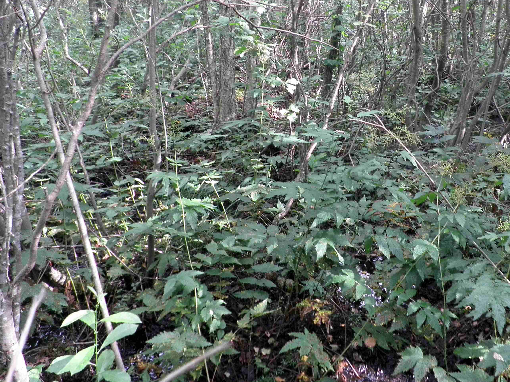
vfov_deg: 37.9
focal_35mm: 37
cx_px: 339
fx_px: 545
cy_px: 108
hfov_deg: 49.3
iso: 160
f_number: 3.3
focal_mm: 4.3
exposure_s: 1/30
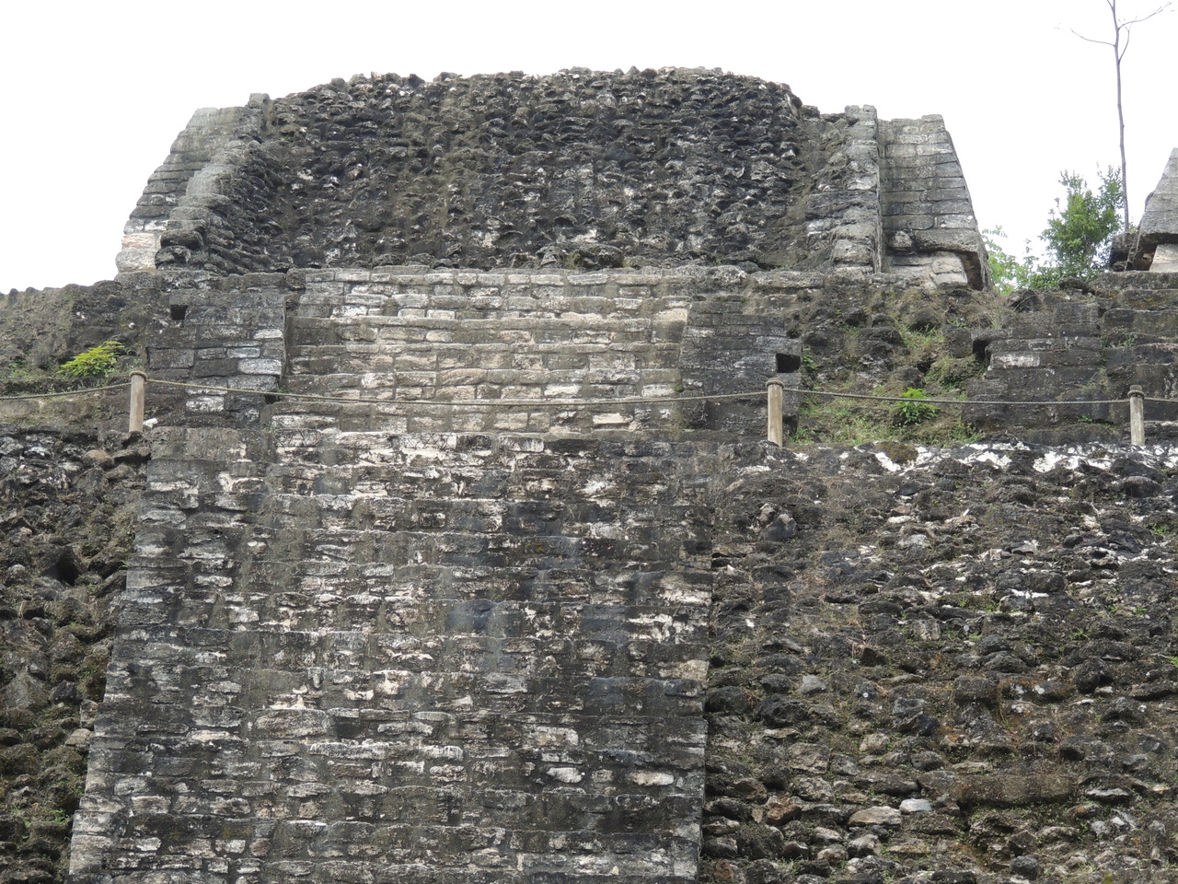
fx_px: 6806
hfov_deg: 9.9
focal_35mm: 200
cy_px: 442
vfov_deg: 7.4
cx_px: 589
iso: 280
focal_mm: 35.6
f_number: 4.6
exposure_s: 1/500
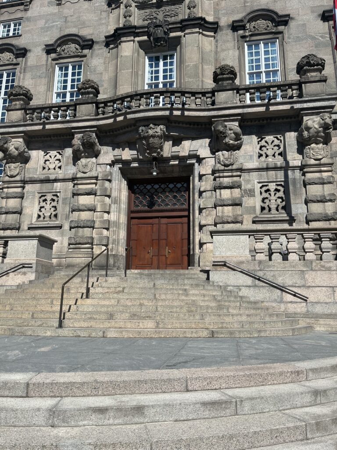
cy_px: 225
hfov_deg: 53.1
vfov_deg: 67.3
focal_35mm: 26
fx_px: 337
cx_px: 168
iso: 50
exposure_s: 1/4651
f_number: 1.6
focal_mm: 5.1
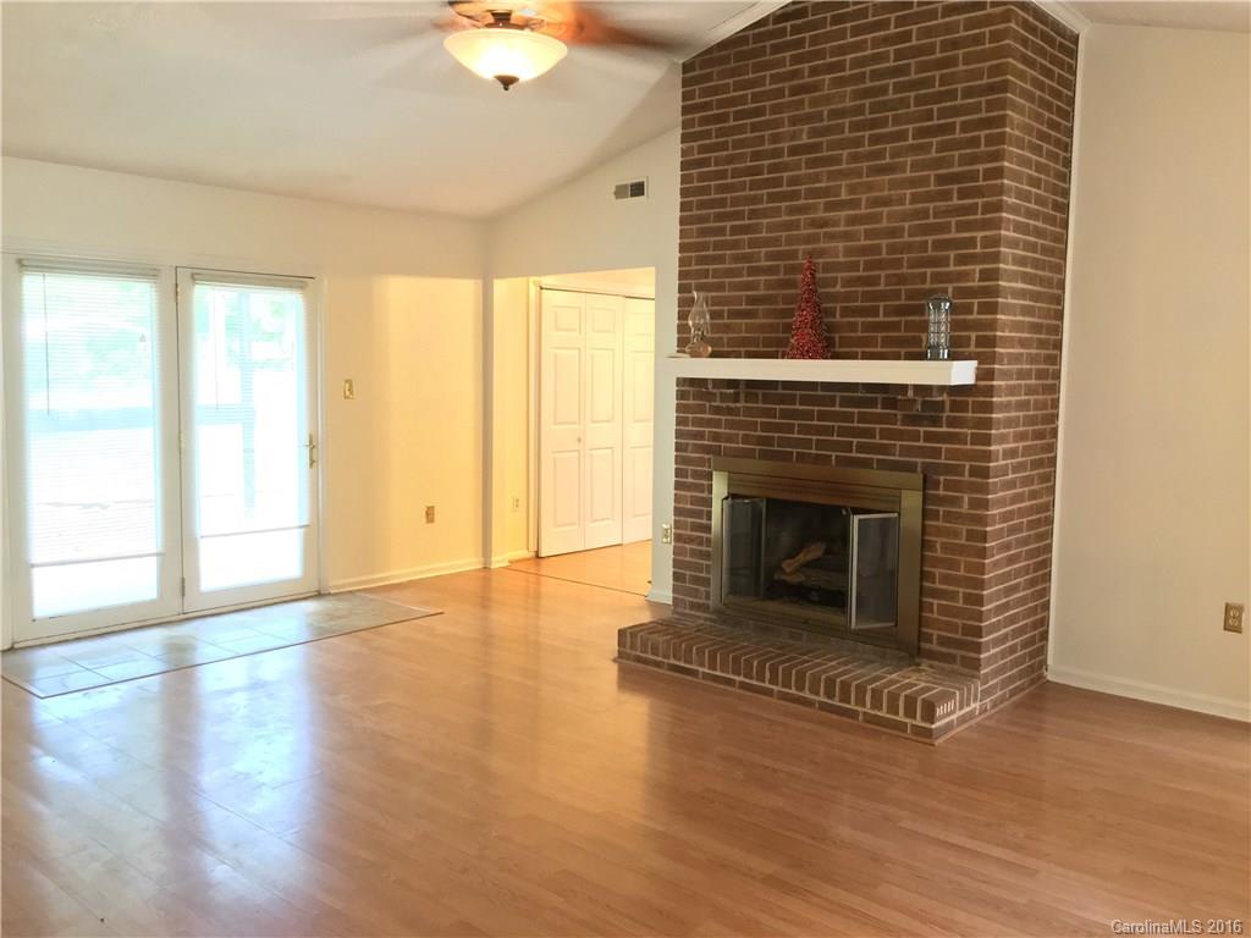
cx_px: 626
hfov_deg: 61.7
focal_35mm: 29
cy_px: 469
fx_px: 1048
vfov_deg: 48.2
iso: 200
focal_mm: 4.15
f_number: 2.2
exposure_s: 1/17
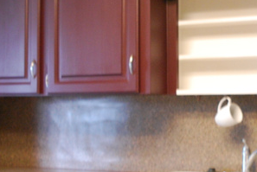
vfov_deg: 14.7
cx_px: 213
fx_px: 665
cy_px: 114
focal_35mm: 93
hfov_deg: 21.5
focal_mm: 18
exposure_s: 1/30
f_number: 3.5
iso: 720
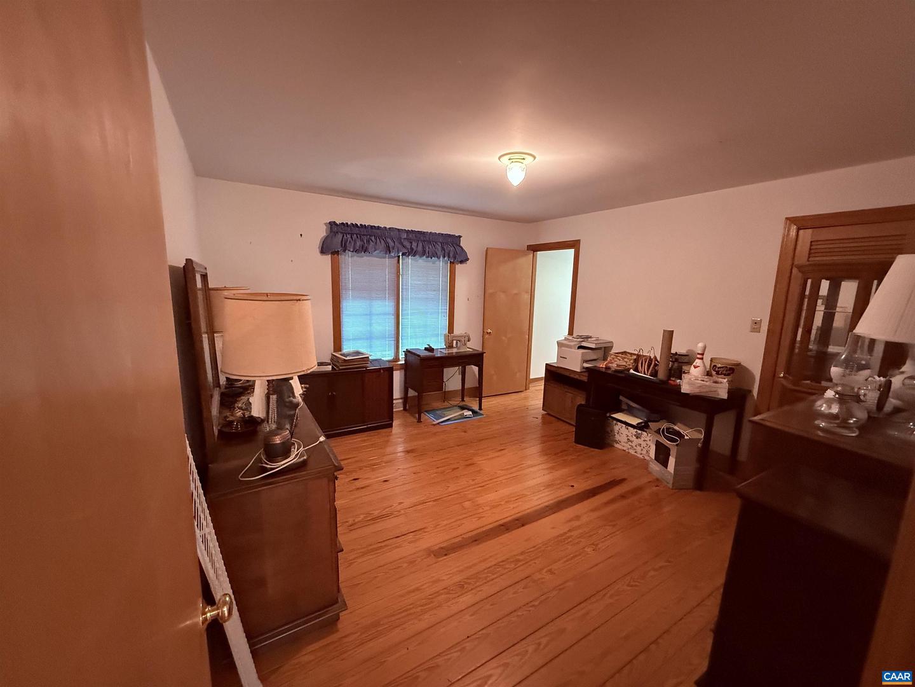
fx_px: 370
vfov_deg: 85.7
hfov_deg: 102.1
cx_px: 458
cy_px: 344
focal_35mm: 14
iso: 1000
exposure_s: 1/60
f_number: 2.2
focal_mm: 2.22
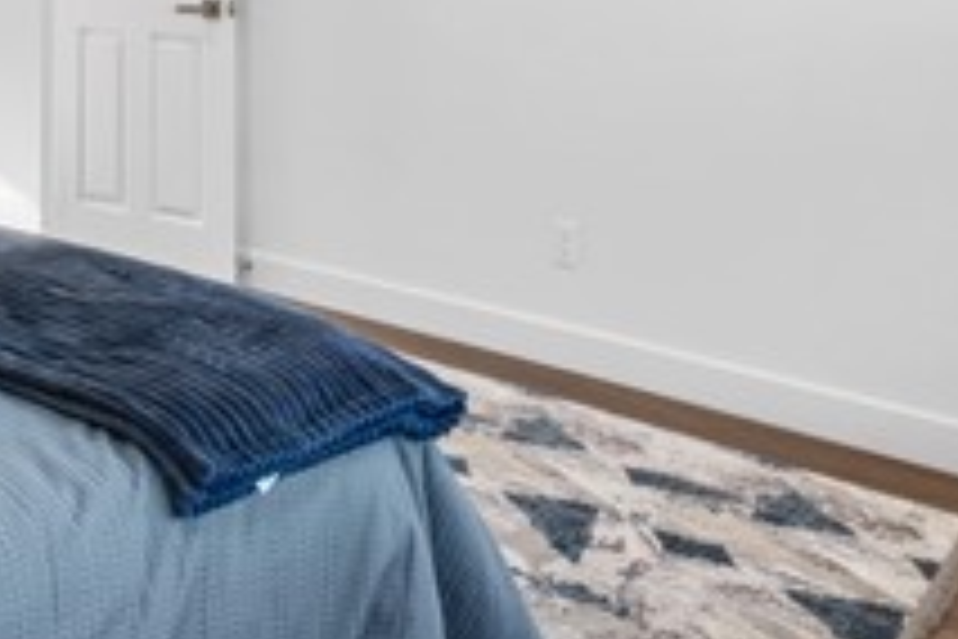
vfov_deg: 26.9
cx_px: 346
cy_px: -97
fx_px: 1197
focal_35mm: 45
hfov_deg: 43.2
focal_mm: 10
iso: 400
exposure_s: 1/13
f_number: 8
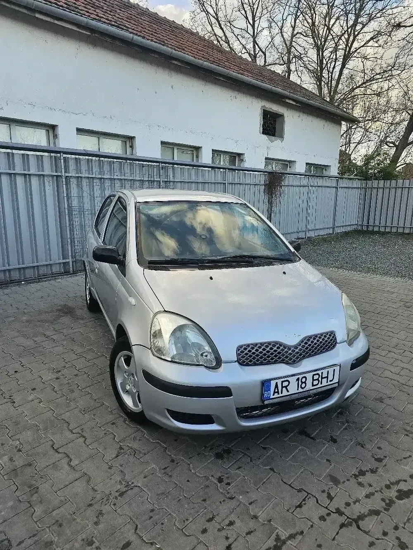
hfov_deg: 58.9
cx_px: 206
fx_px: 366
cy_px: 275
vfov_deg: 73.9
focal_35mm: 23
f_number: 1.7
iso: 20
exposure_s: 1/101
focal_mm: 6.3
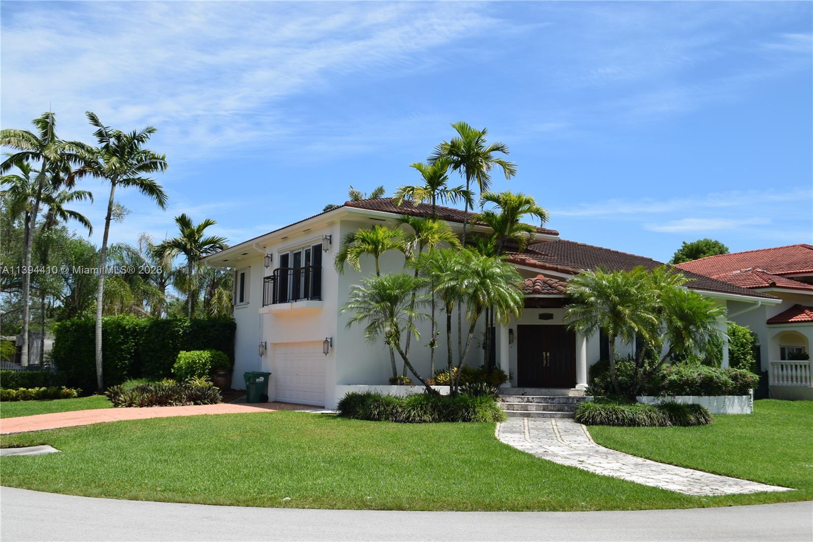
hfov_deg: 57.2
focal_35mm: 33
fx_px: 745
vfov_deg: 40.0
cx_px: 406
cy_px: 271
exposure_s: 1/320
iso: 200
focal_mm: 22
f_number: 9
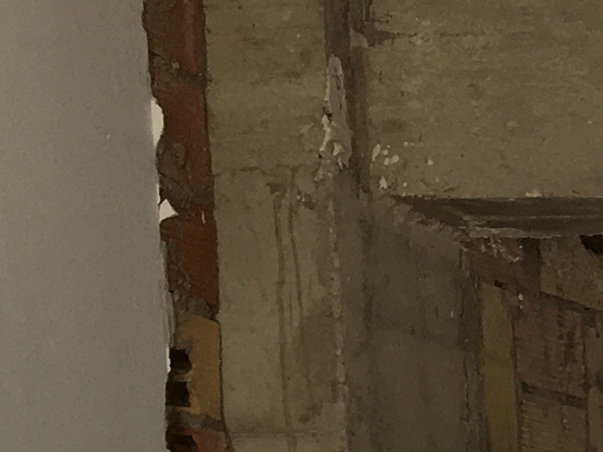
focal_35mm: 164
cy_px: 1261
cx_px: 1366
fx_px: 2857
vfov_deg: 8.0
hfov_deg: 10.6
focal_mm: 4.15
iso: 25
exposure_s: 1/50
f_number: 2.2
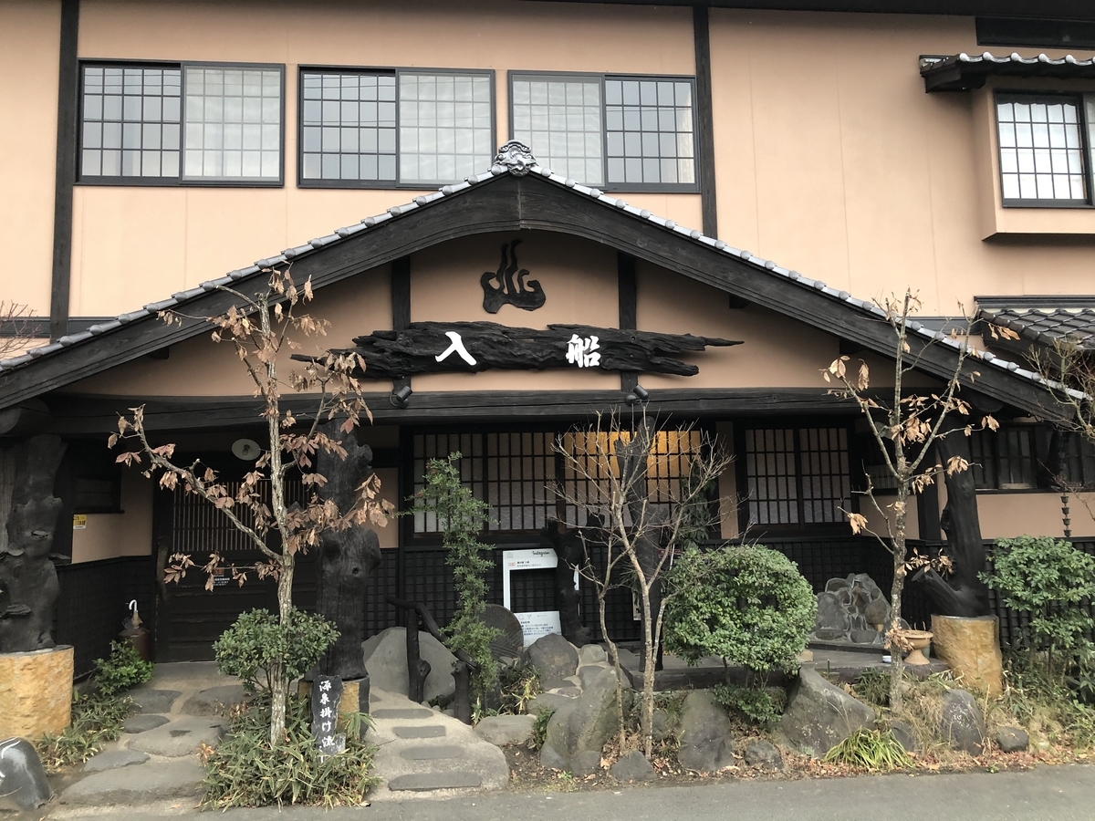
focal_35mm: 28
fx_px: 886
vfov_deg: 49.7
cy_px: 410
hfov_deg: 63.4
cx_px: 548
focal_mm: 3.99
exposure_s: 1/17
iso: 40
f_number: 1.8
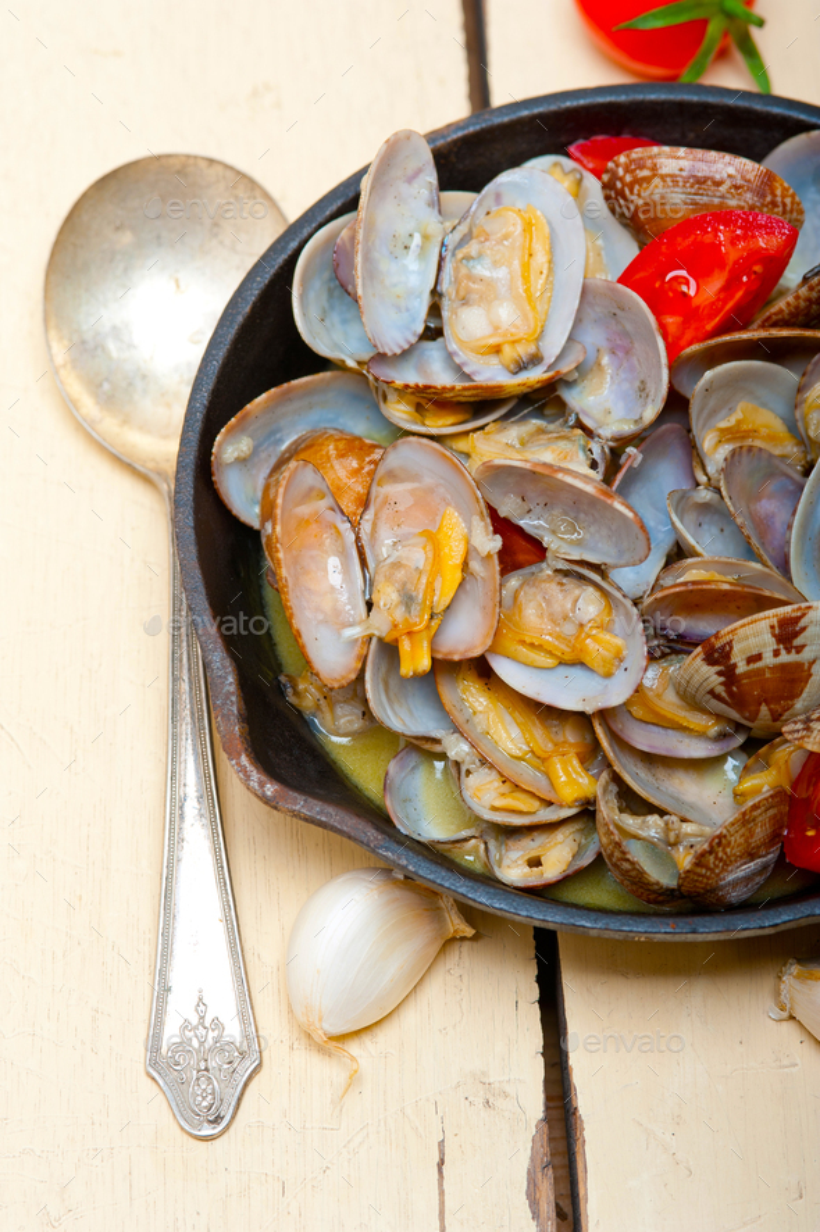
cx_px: 410
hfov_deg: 13.0
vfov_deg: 19.5
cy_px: 616
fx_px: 3593
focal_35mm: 105
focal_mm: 105
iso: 200
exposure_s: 1/200
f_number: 11
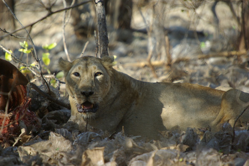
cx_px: 124
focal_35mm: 750
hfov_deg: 2.7
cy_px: 83
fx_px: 5188
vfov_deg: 1.8
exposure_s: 1/180
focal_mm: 500
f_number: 6.7
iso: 200
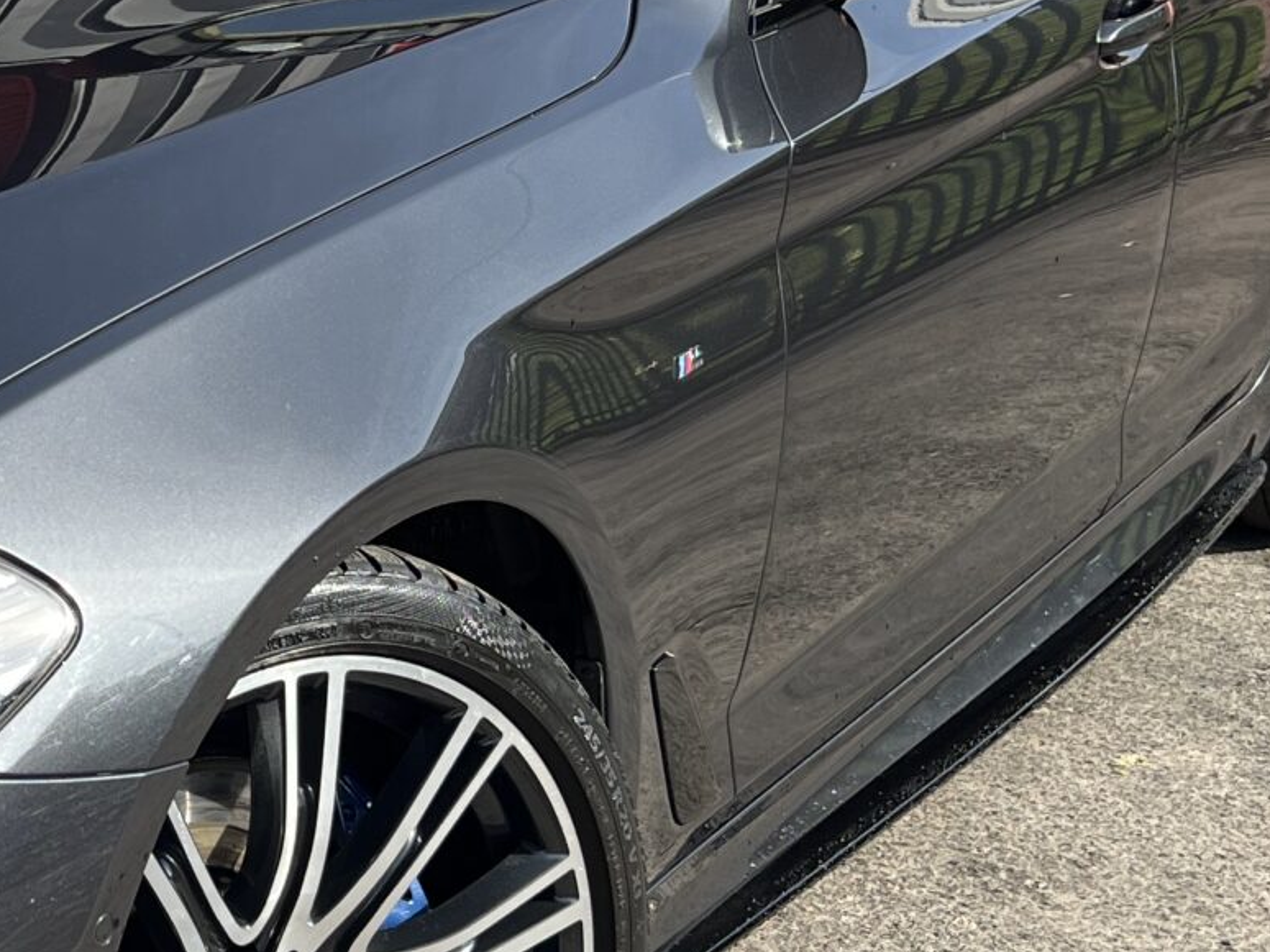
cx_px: -218
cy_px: 489
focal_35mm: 86
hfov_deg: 21.3
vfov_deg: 17.2
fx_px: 3154
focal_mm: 5.7
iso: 50
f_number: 1.5
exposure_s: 1/1326
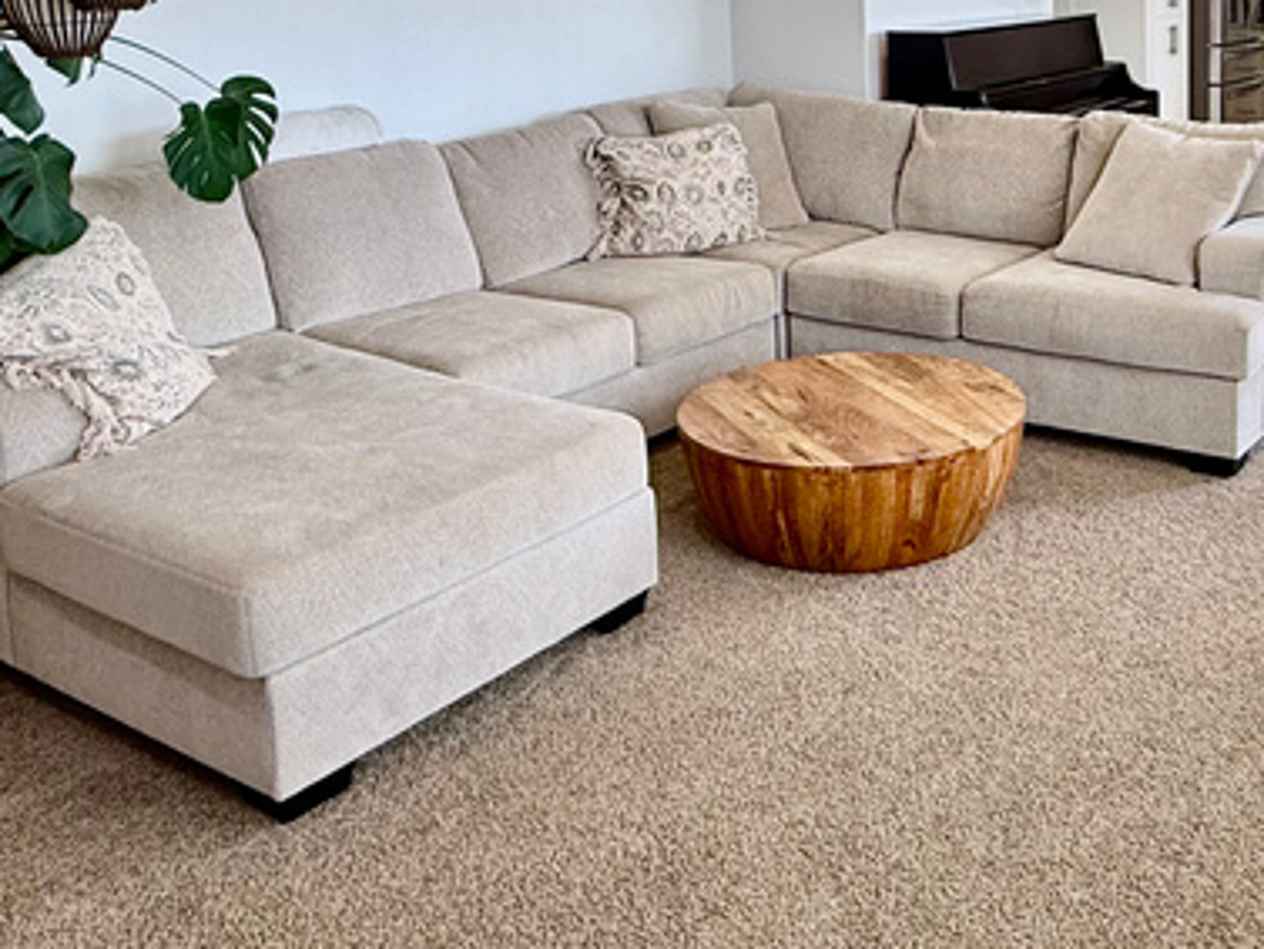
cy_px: 124
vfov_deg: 35.8
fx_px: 1388
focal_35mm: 38
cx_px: 885
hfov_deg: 47.8
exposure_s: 1/120
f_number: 2.2
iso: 64
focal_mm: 2.22
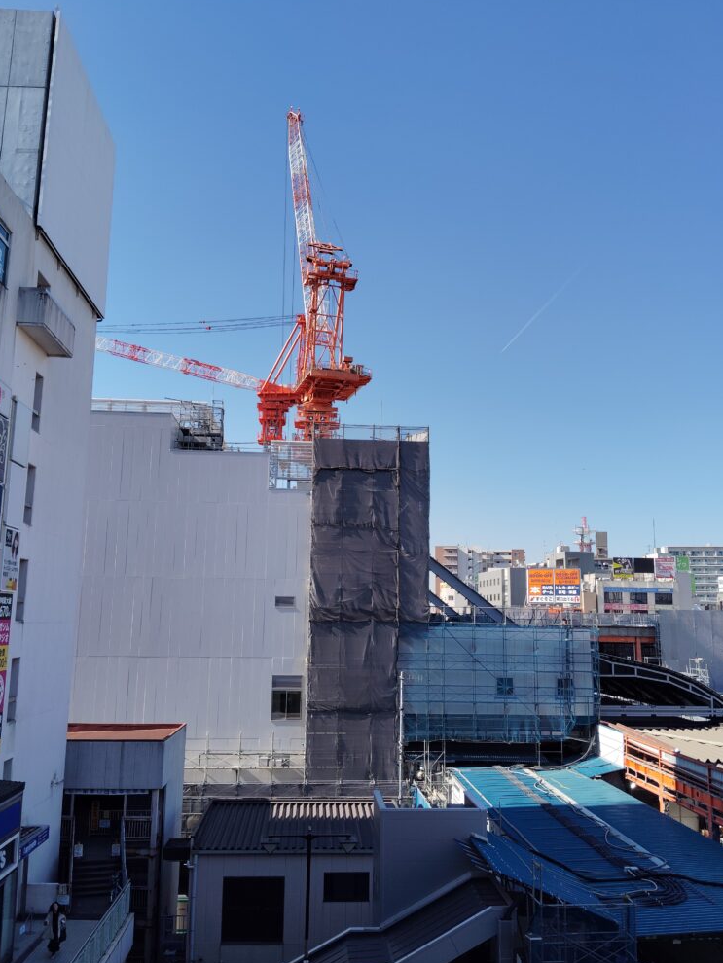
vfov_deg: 61.6
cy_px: 485
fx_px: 807
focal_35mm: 29
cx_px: 363
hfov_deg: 48.2
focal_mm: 4.22
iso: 50
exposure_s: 1/621
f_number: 1.8
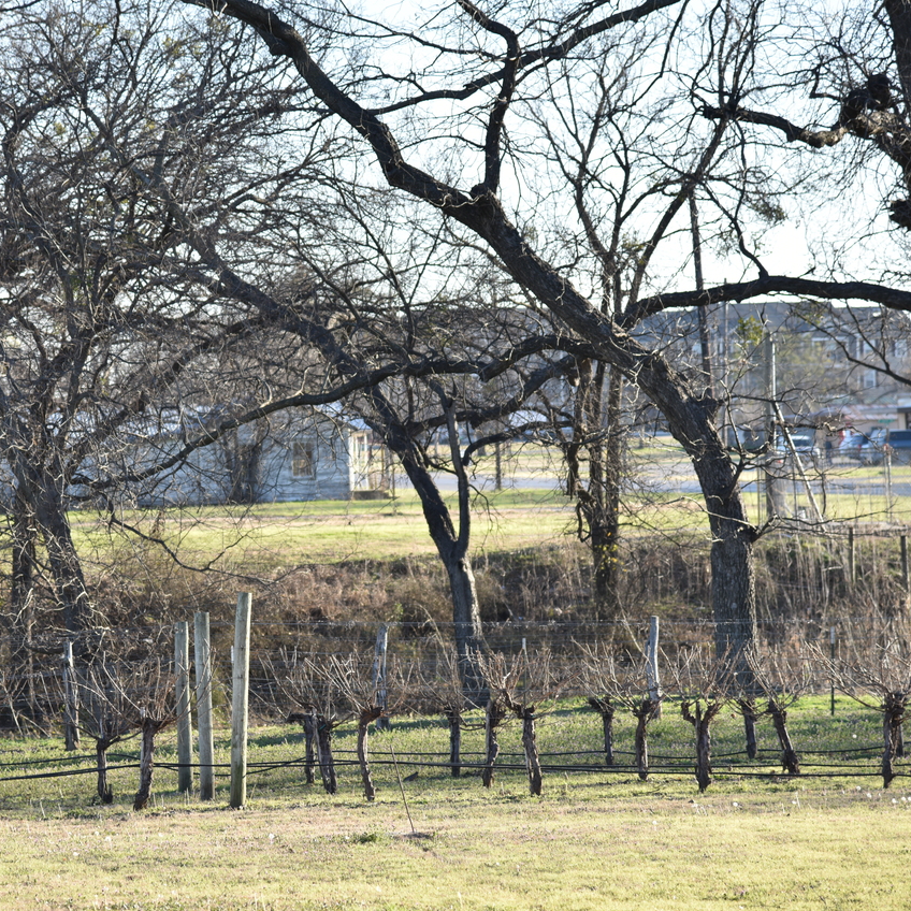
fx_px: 4585
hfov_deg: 11.3
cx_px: 341
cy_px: 456
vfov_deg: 11.3
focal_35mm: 154
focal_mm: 120
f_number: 4
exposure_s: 1/250
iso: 125
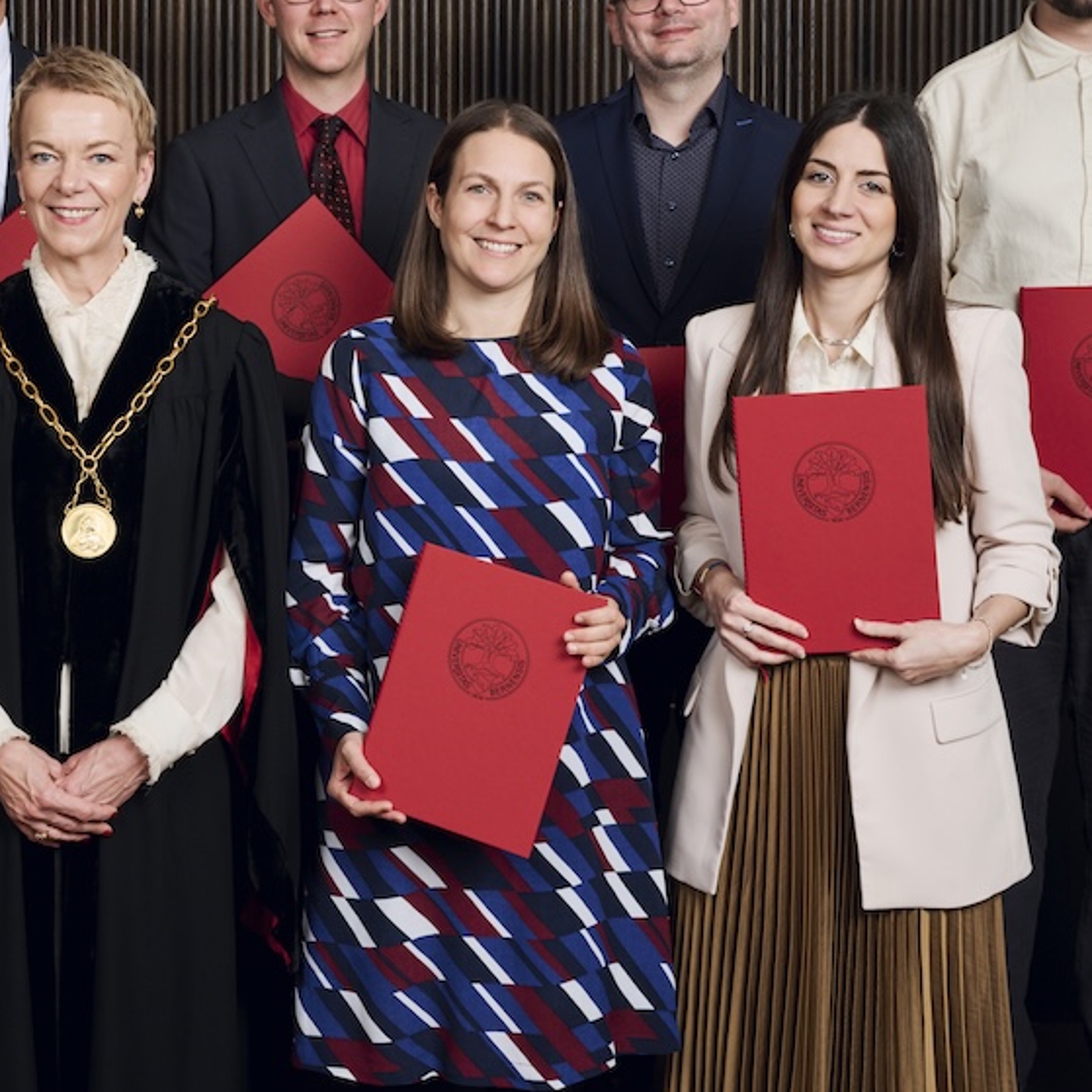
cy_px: 369
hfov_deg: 23.2
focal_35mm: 73
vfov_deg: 23.6
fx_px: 2605
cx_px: 162
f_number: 8
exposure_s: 1/160
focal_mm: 40
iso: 200
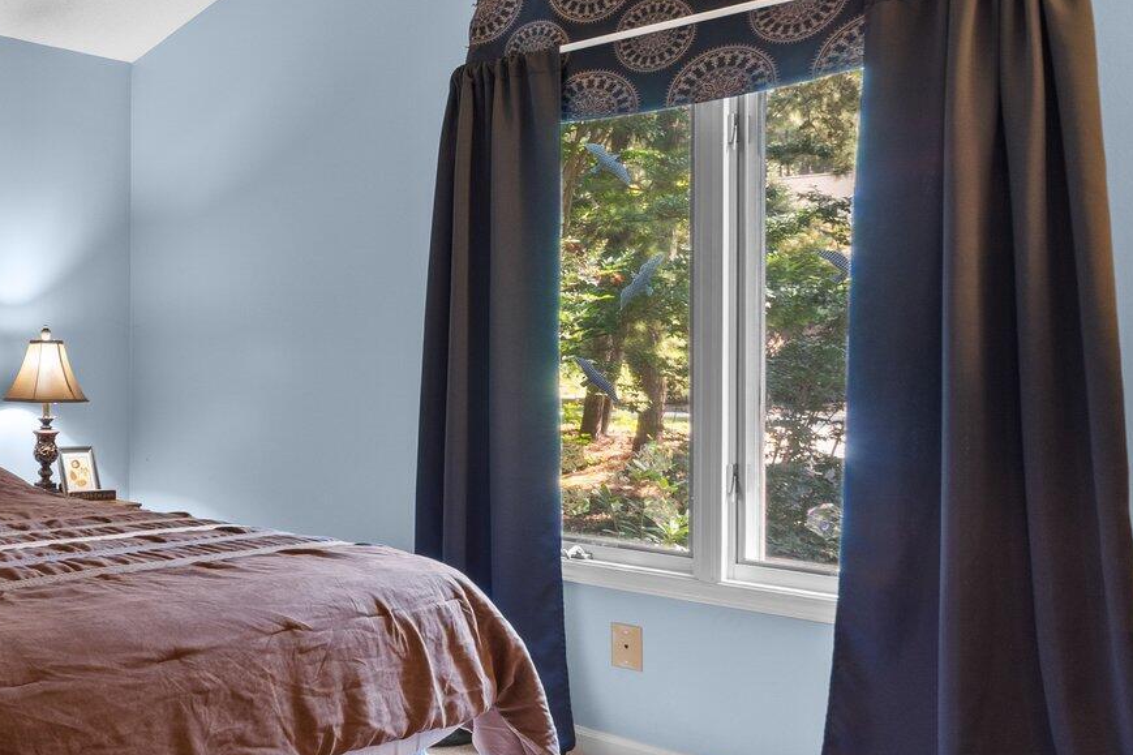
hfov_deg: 45.6
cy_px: 362
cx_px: -63
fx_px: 1038
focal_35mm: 33
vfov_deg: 39.9
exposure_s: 3.2
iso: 500
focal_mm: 14
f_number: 8
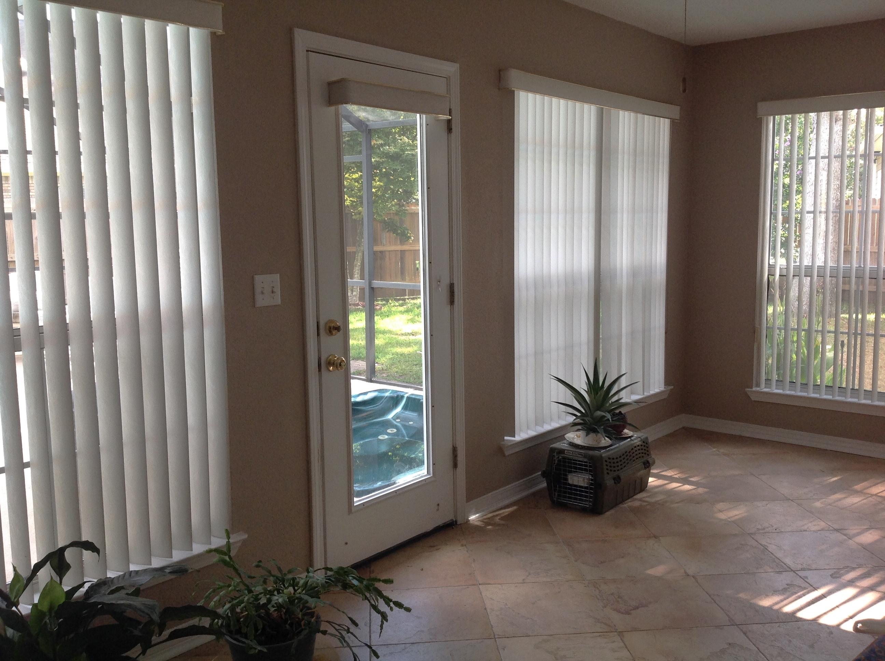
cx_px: 442
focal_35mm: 35
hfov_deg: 52.7
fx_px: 893
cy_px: 330
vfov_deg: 40.6
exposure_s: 1/120
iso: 80
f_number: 2.4
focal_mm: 4.28
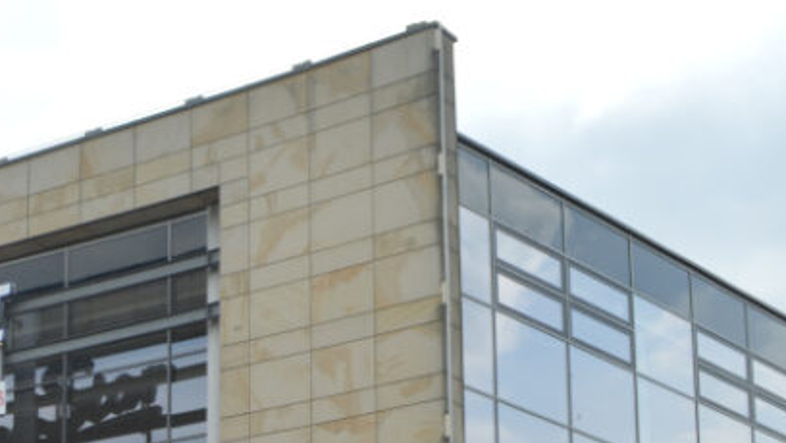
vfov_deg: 13.8
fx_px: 1689
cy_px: 713
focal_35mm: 81
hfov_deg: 24.6
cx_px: -52
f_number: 8
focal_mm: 18
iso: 100
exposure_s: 1/200
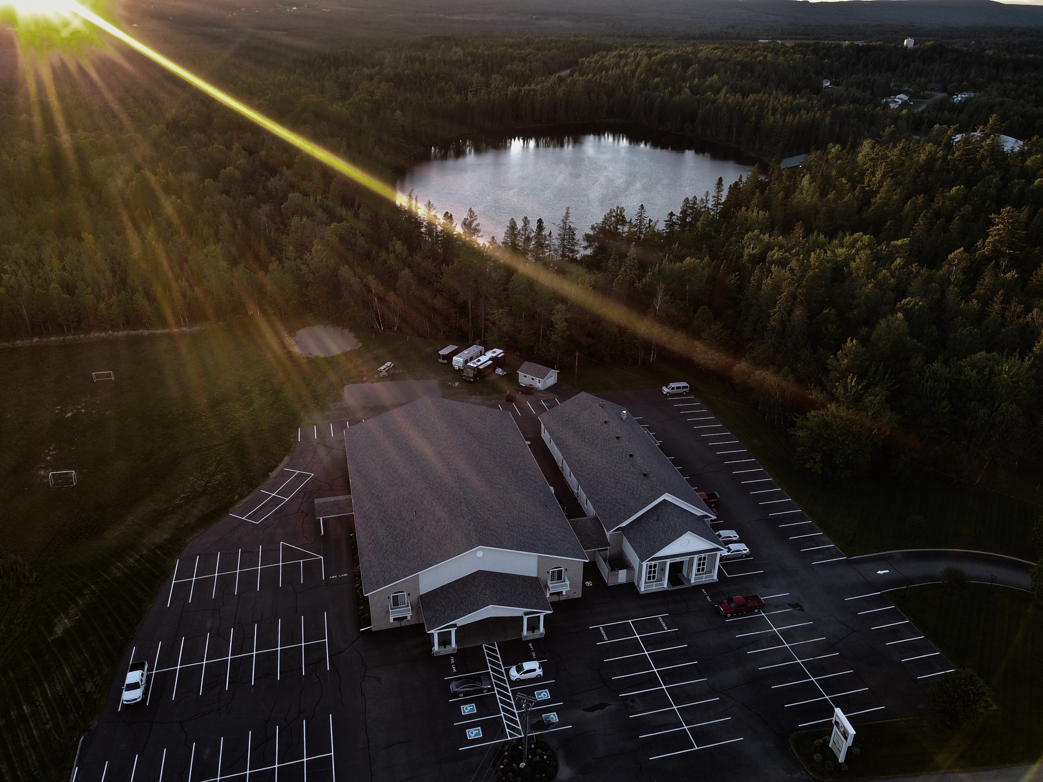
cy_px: 391
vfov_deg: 53.1
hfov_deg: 67.3
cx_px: 522
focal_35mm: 26
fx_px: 783
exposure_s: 1/50
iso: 100
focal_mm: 4.7
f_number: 2.2
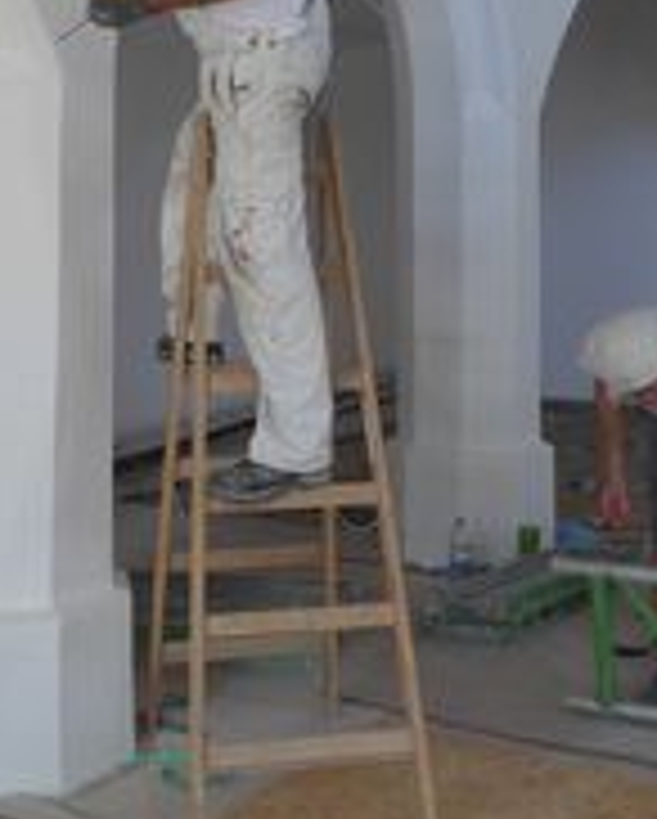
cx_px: 324
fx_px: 1407
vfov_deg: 31.1
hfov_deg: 26.3
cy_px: 97
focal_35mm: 58
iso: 160
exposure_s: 1/60
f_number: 2
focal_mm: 6
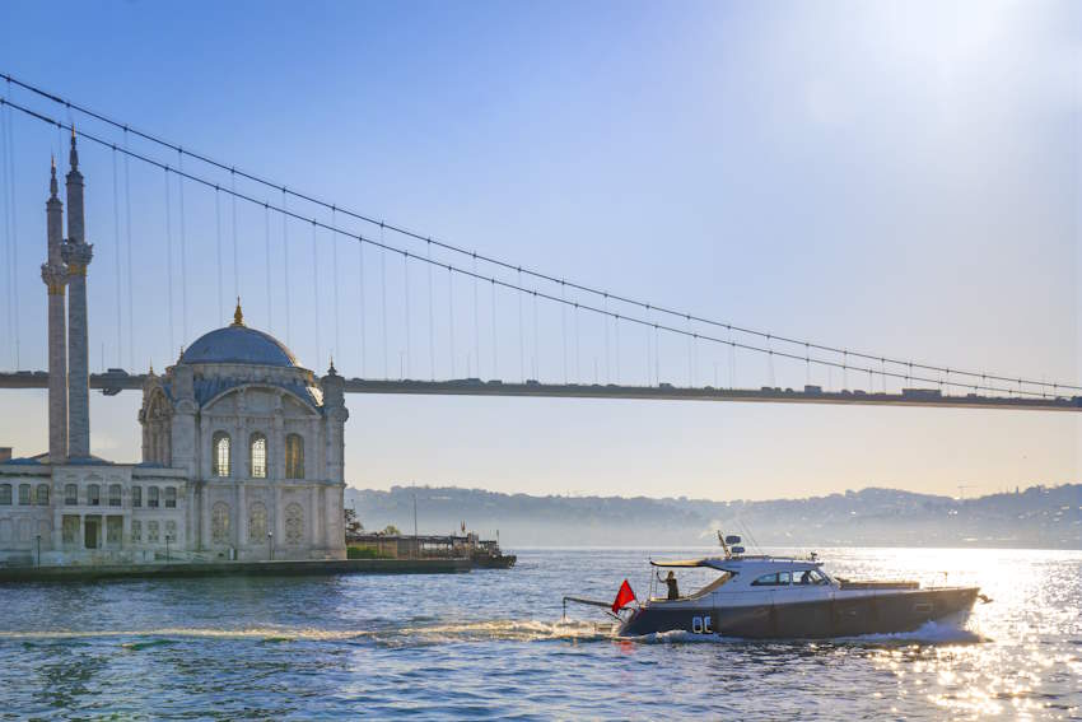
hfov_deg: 38.9
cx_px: 541
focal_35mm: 51
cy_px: 361
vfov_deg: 26.5
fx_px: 1533
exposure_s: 1/500
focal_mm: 51
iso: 50
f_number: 6.3
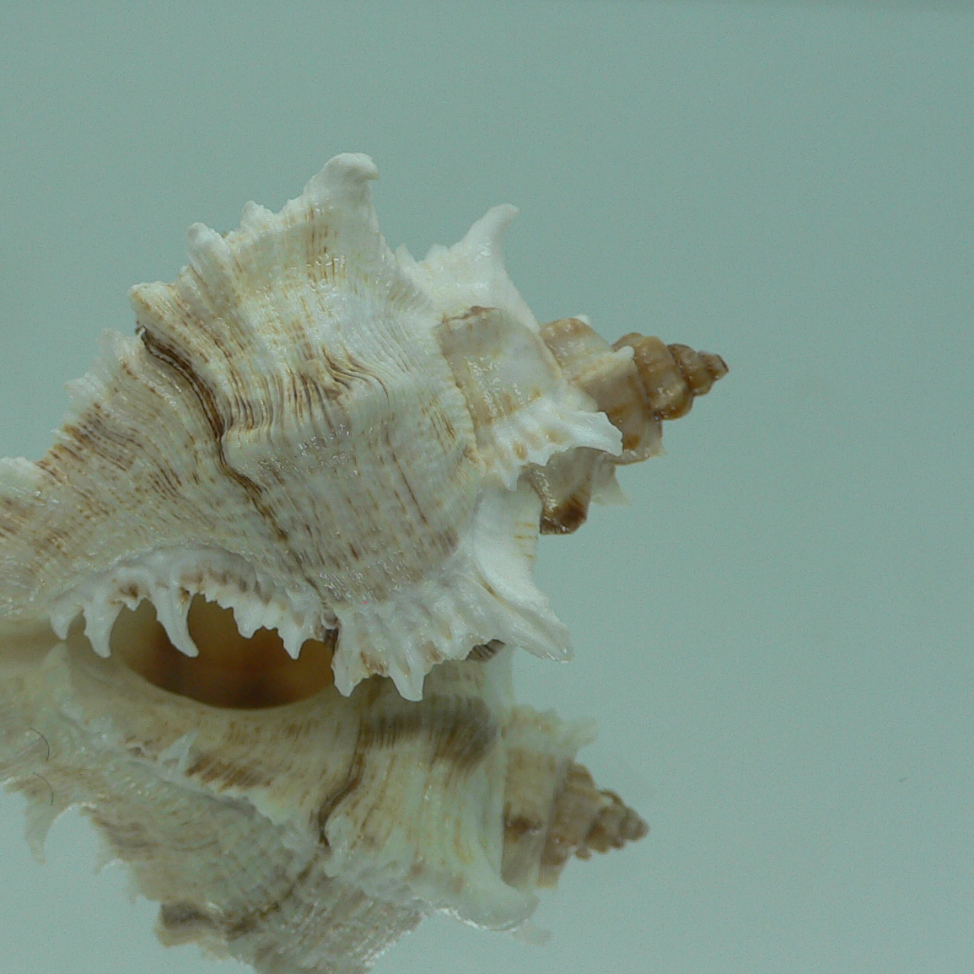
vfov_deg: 31.6
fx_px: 1719
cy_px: 477
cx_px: 270
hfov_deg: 31.2
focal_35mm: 54
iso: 80
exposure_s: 1/80
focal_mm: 4.6
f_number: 2.8
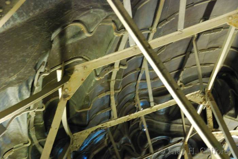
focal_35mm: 72
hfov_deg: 28.1
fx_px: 476
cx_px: 119
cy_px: 80
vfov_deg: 19.0
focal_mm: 48
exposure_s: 1/13
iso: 1600
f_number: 4.8
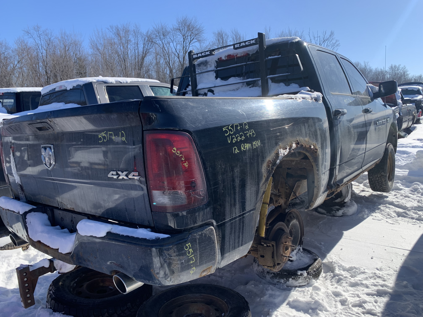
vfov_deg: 53.1
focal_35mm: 26
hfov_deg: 67.3
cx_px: 212
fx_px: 318
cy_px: 158
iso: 25
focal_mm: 4.25
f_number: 1.8
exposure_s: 1/1610
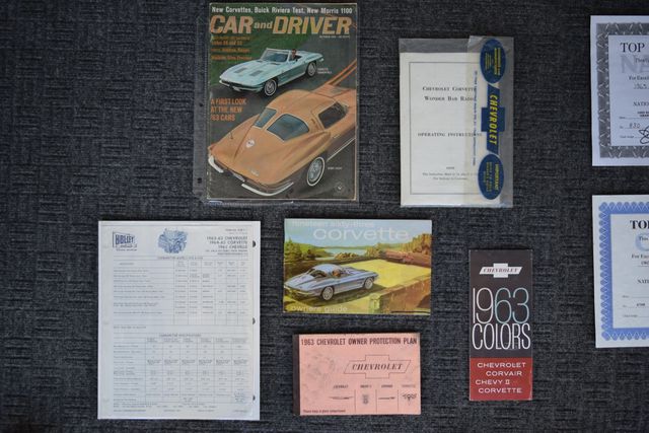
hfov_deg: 57.2
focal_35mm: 33
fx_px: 595
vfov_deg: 40.0
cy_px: 216
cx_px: 324
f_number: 4
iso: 500
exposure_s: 1/60
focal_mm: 22
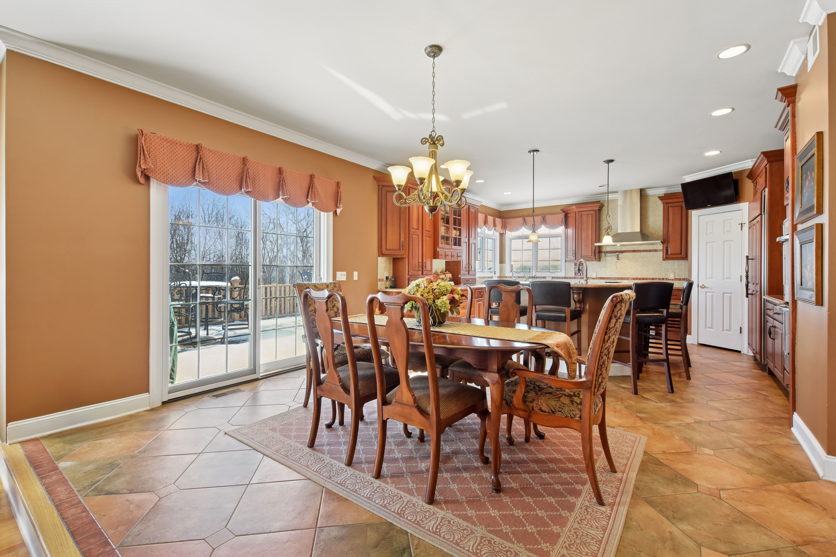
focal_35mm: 15
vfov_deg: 77.3
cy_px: 278
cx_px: 418
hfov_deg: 100.4
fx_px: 348
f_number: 8
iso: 500
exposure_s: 1/13
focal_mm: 10
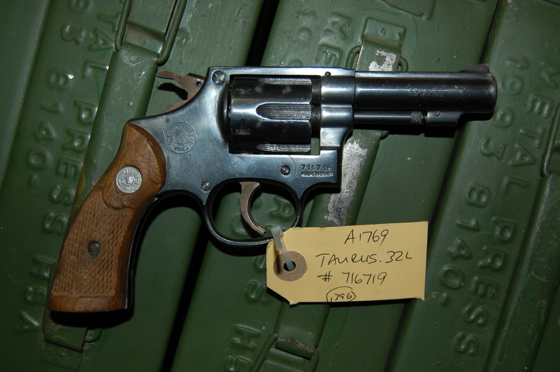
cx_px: 280
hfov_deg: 42.4
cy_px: 186
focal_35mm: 46
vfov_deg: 28.8
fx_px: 722
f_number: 4.5
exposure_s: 1/60
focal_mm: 31
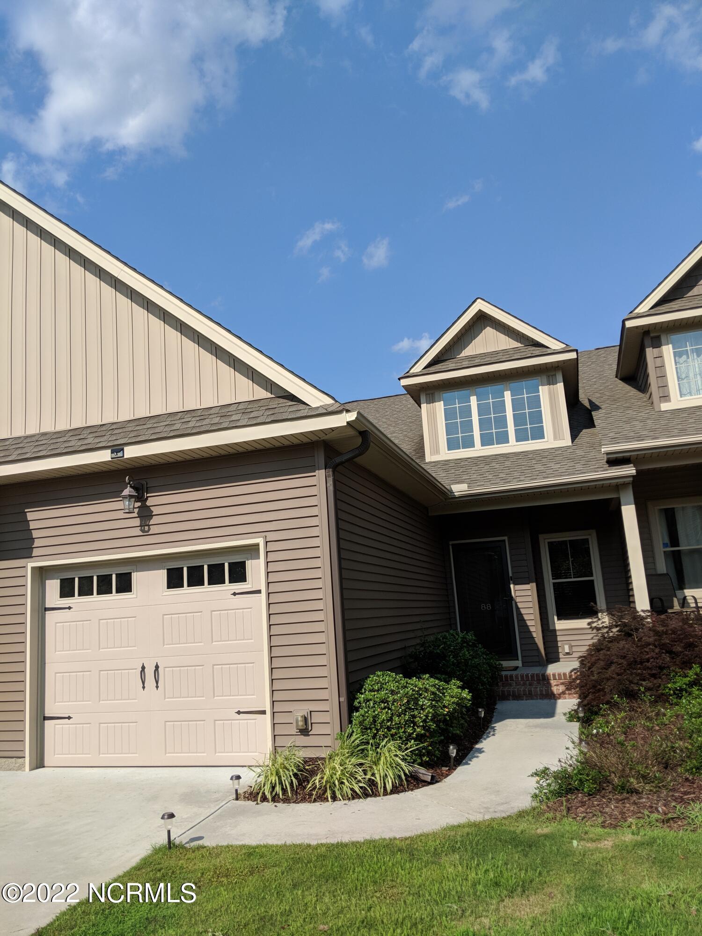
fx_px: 730
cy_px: 468
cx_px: 351
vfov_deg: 65.3
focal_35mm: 27
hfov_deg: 51.4
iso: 53
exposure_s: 1/3344
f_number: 1.8
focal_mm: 4.44
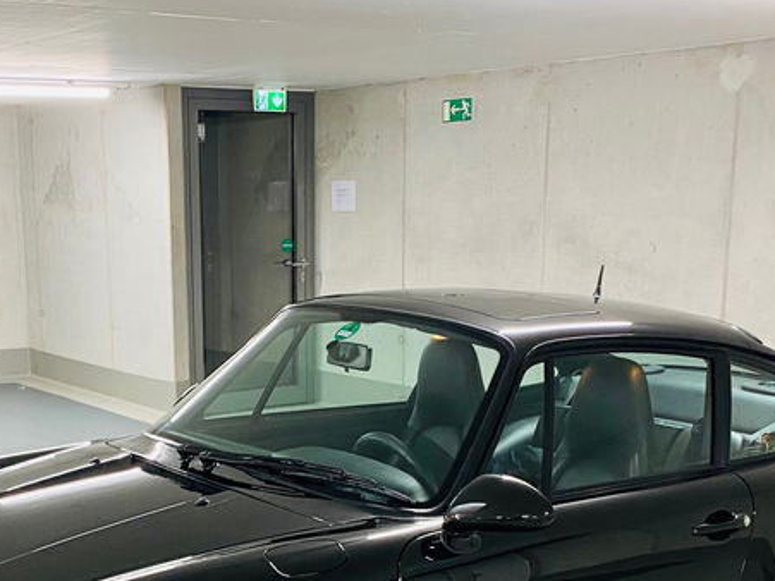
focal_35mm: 59
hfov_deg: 32.5
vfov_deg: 24.0
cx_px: 263
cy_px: 541
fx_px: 1321
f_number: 1.8
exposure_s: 1/50
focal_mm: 4.25
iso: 160
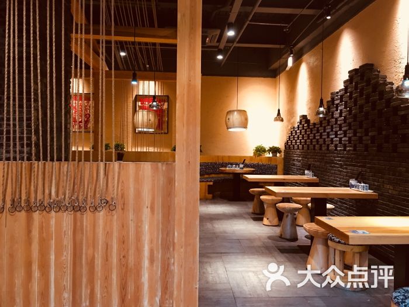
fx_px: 343
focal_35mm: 29
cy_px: 154
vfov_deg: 48.2
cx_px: 204
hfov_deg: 61.7
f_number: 2.2
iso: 80
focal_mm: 4.15
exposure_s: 1/10
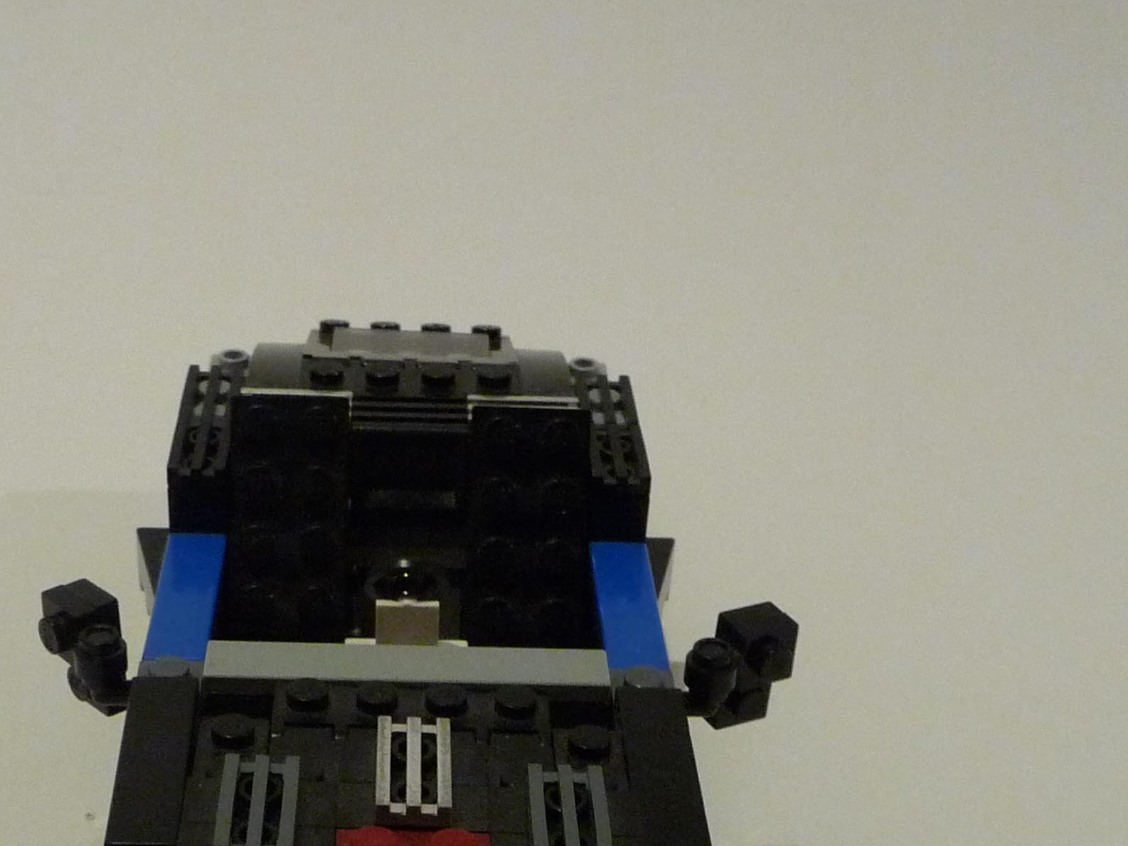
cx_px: 420
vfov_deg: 23.6
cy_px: 716
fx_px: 1988
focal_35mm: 61
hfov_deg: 31.5
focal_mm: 4.7
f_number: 3.3
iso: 400
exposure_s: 1/20
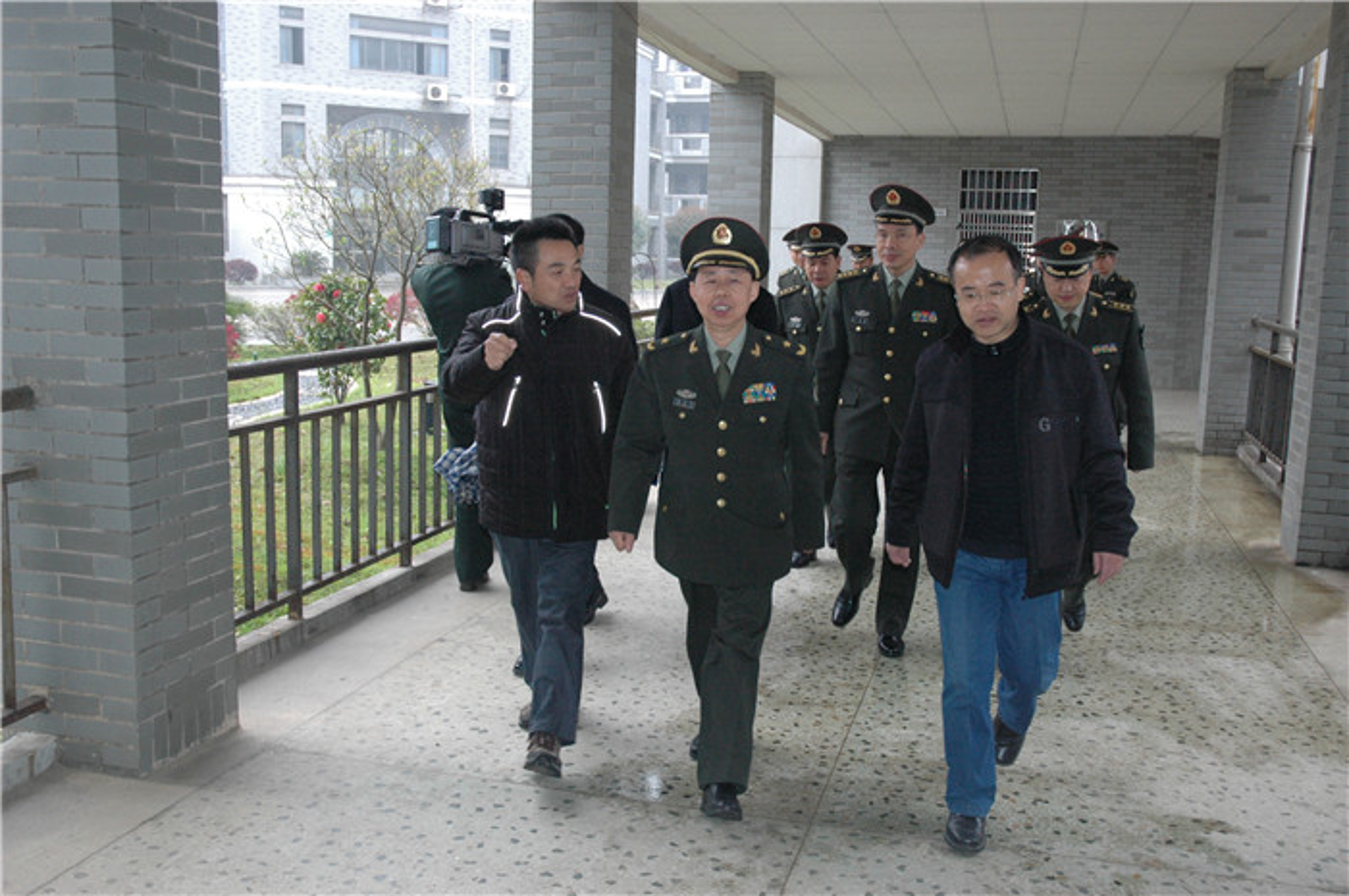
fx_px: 1347
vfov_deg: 36.8
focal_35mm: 36
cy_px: 448
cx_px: 674
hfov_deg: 53.2
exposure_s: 1/125
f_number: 4
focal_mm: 24
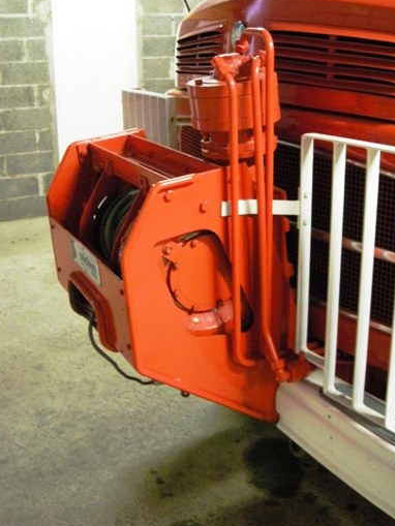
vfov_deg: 42.8
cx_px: 207
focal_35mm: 44
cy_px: 216
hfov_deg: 32.9
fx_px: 669
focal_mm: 5.7
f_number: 2.8
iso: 400
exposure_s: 1/8.1
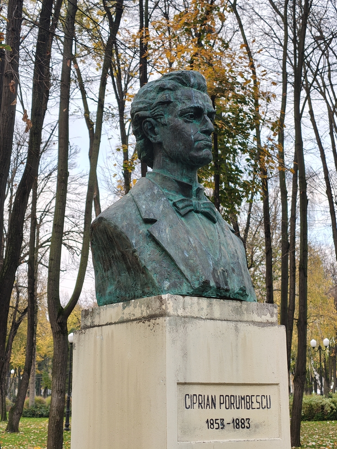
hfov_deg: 20.2
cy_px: 224
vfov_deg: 26.7
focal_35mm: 73
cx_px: 168
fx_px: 948
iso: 80
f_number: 2.65
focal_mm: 13.85
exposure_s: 1/131
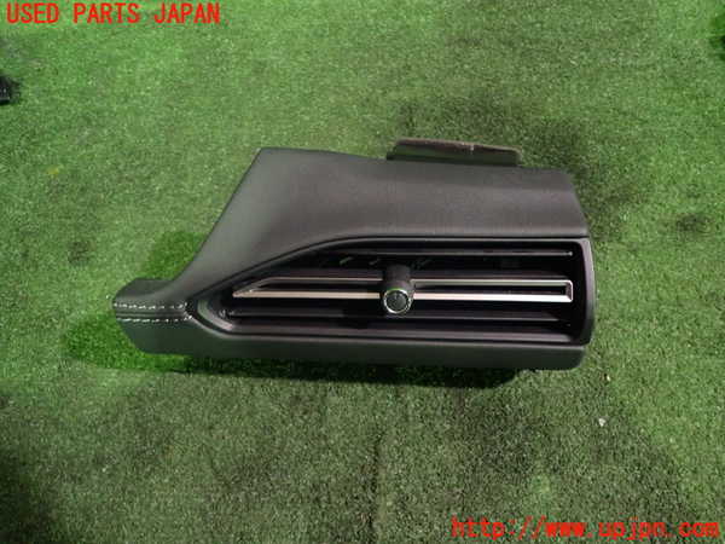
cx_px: 362
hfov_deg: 69.4
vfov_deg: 54.9
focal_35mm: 25
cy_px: 272
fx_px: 524
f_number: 2
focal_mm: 4.5
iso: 800
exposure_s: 1/15
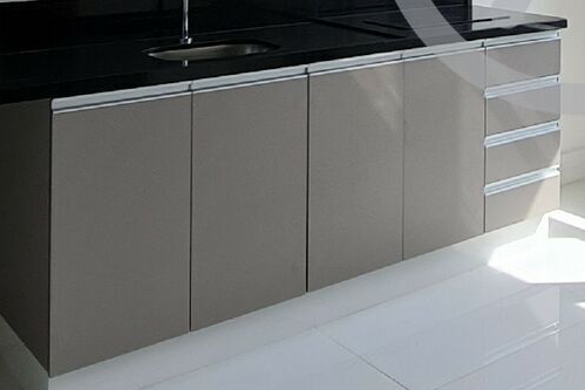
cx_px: 583
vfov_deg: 23.5
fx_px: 845
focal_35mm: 52
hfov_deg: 34.7
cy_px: -95
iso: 64
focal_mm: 2.2
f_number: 2.2
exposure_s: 1/386
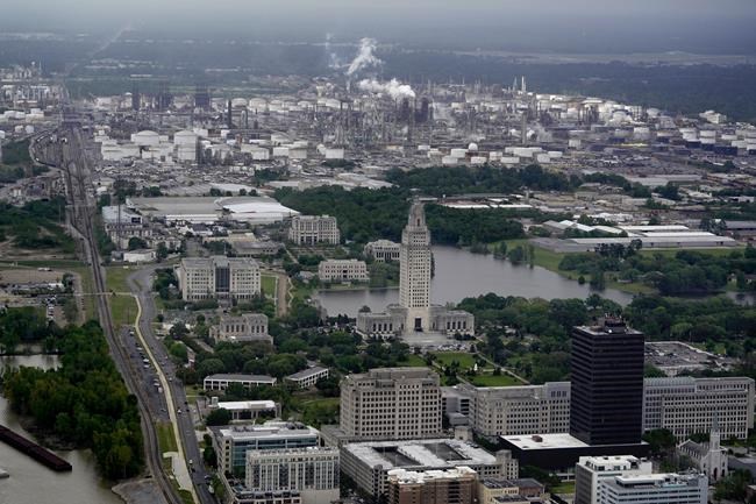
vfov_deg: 13.5
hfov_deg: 20.2
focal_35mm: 101
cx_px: 378
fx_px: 2120
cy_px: 252
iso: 1250
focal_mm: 101
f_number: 4
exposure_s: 1/5000
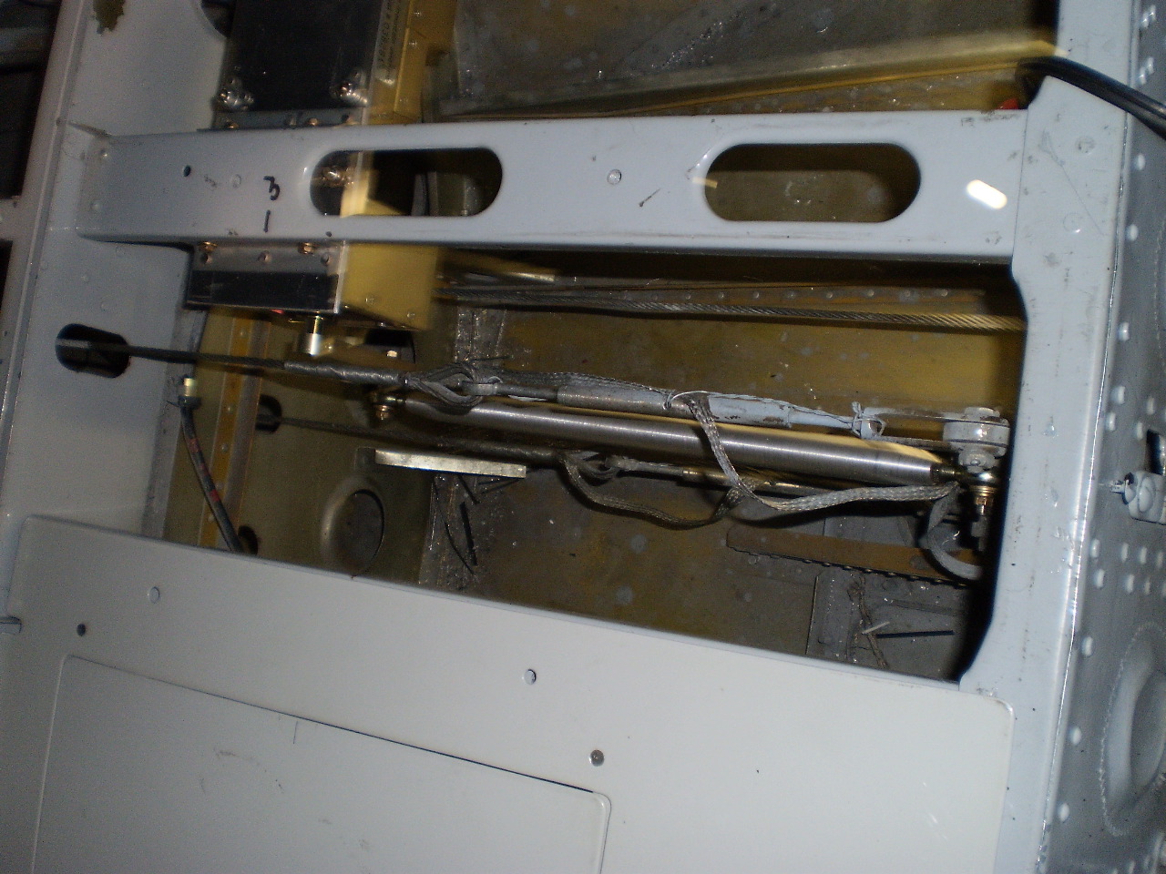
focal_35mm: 36
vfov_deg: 39.7
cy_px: 437
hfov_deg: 51.4
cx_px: 583
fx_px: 1213
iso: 125
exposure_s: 1/30
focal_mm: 6.3
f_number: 3.1
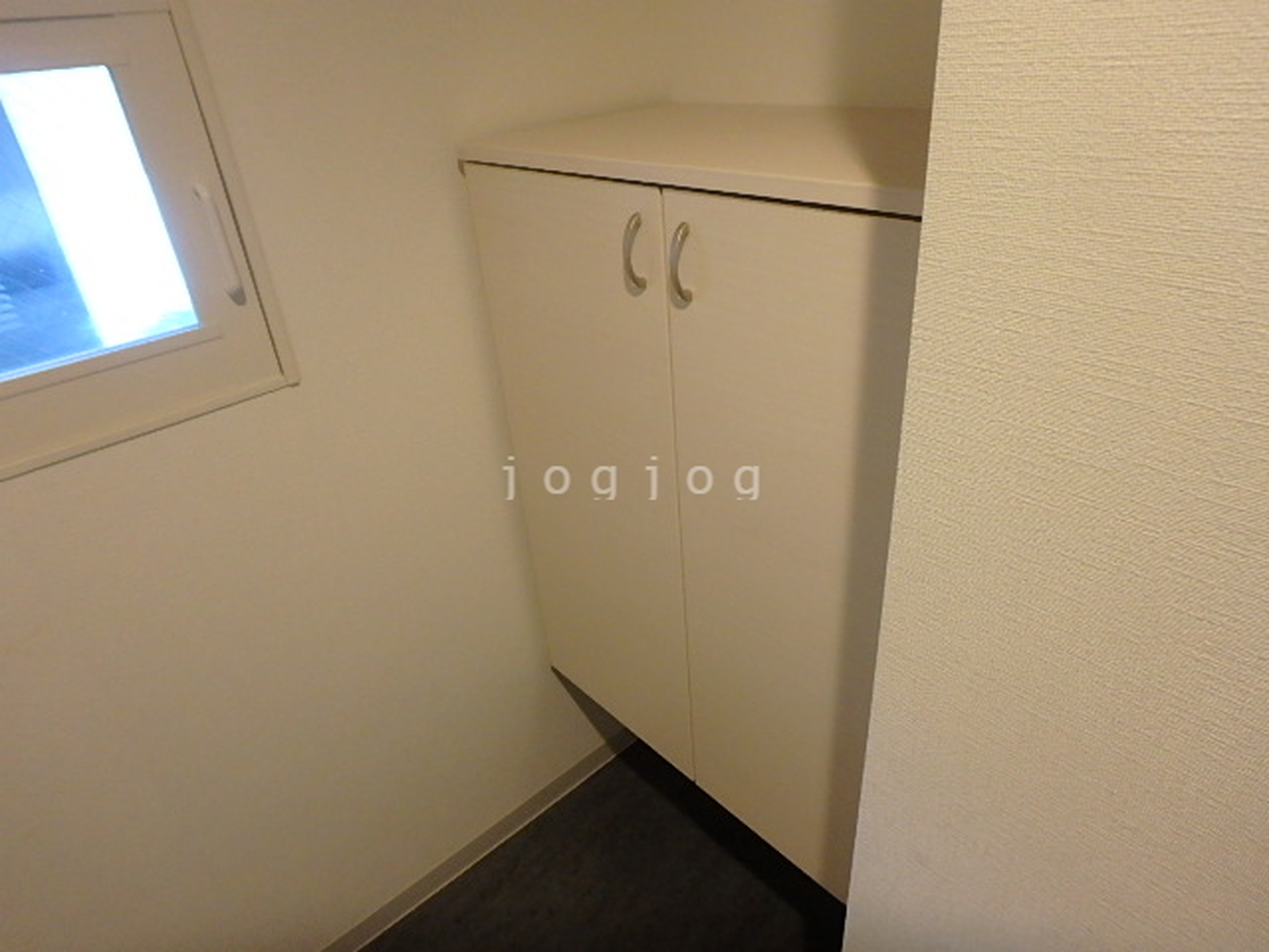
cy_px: 476
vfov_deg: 63.4
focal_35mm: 21
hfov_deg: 79.0
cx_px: 634
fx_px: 770
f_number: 3.5
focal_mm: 3.7
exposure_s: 1/30
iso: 500
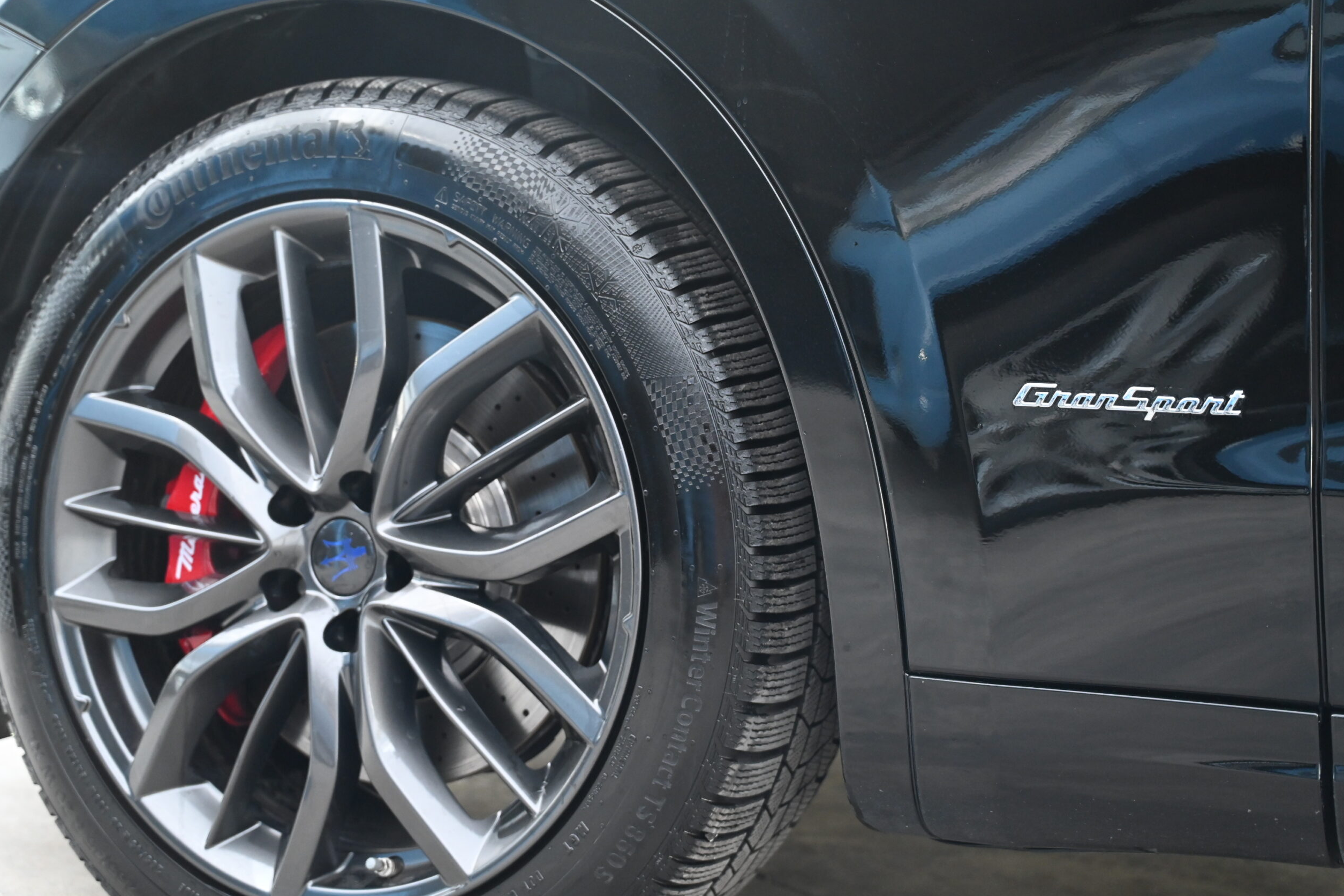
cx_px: 666
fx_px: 1904
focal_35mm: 51
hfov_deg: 38.9
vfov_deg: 26.5
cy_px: 447
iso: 3200
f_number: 4
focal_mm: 50
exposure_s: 1/125
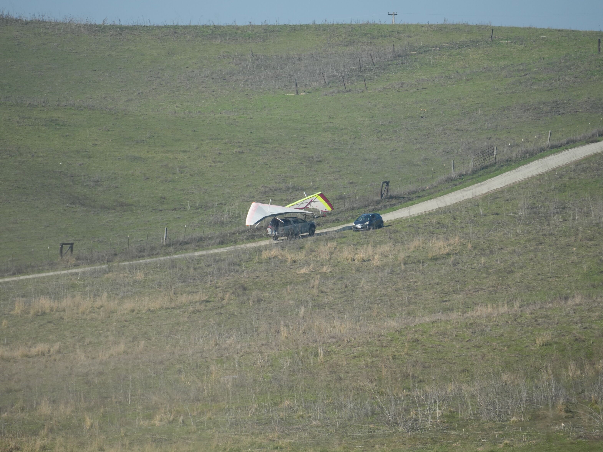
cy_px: 210
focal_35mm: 397
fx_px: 6915
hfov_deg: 5.0
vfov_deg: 3.7
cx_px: 292
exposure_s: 1/1600
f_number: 7.1
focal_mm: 300
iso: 500
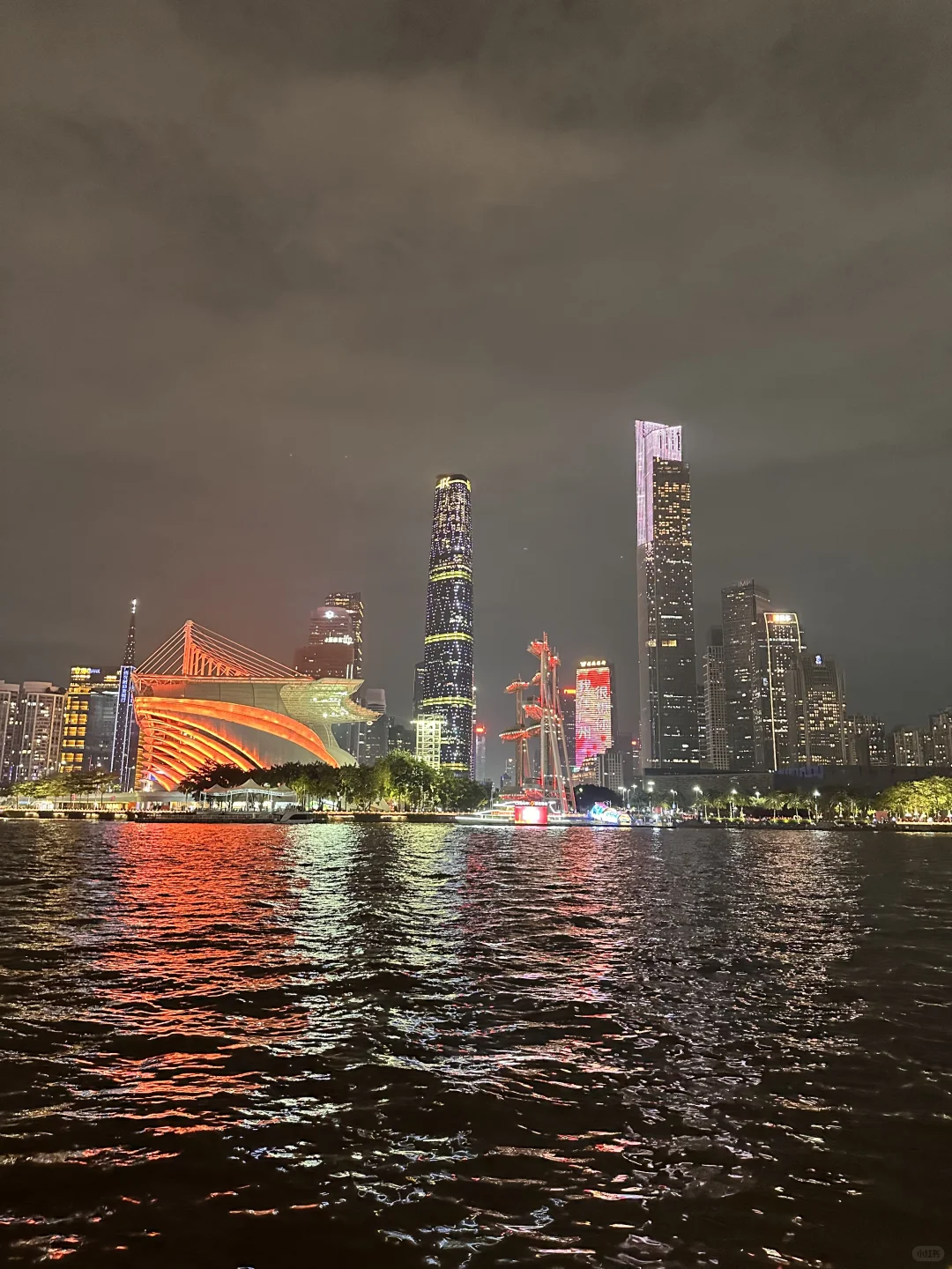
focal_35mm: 24
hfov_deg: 56.8
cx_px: 476
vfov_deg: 71.6
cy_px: 634
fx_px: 880
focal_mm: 6.86
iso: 1250
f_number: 1.78
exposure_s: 1/25
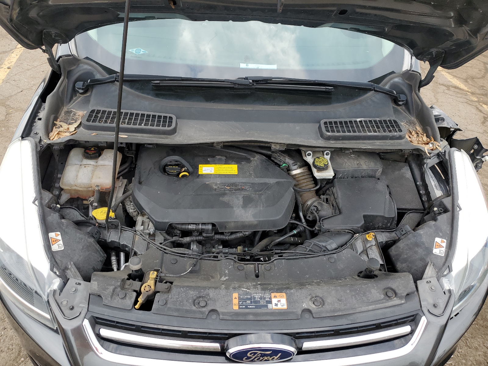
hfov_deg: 67.3
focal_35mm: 26
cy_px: 183
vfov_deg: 53.1
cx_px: 244
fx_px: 367
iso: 50
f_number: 1.5
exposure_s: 1/286
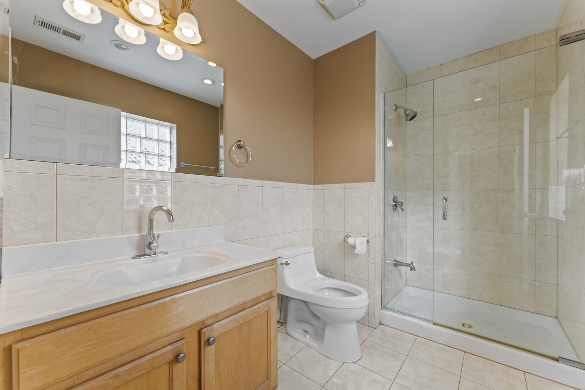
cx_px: 292
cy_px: 195
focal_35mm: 14
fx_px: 227
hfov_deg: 104.3
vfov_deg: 81.2
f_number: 7.1
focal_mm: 14
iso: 640
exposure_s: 1/15
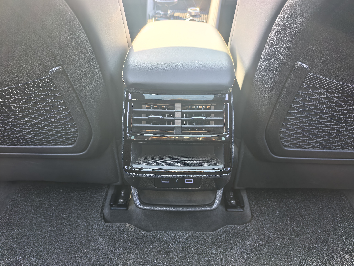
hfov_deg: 71.6
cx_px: 177
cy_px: 133
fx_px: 245
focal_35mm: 24
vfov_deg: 56.8
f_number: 2
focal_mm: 6.98
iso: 160
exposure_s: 1/50
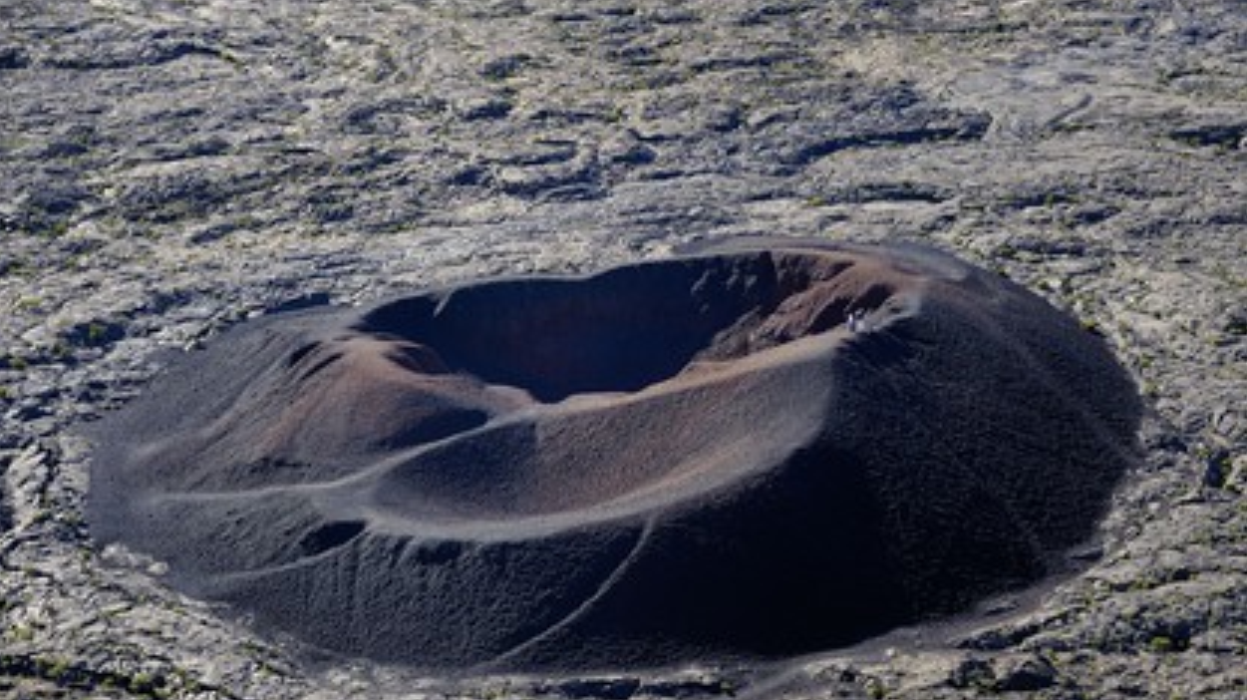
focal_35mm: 132
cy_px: 404
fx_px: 4362
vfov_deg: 9.2
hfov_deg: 16.3
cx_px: 622
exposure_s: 1/250
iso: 640
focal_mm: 125
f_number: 7.1
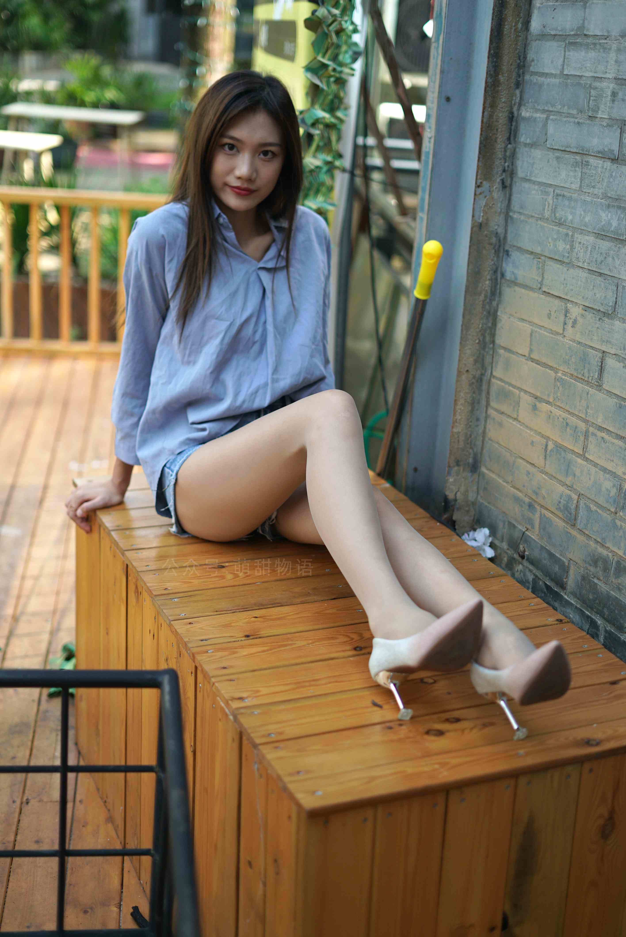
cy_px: 468
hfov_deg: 27.0
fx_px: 1302
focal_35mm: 50
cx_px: 313
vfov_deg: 39.6
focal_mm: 50
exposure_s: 1/1250
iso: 200
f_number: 2
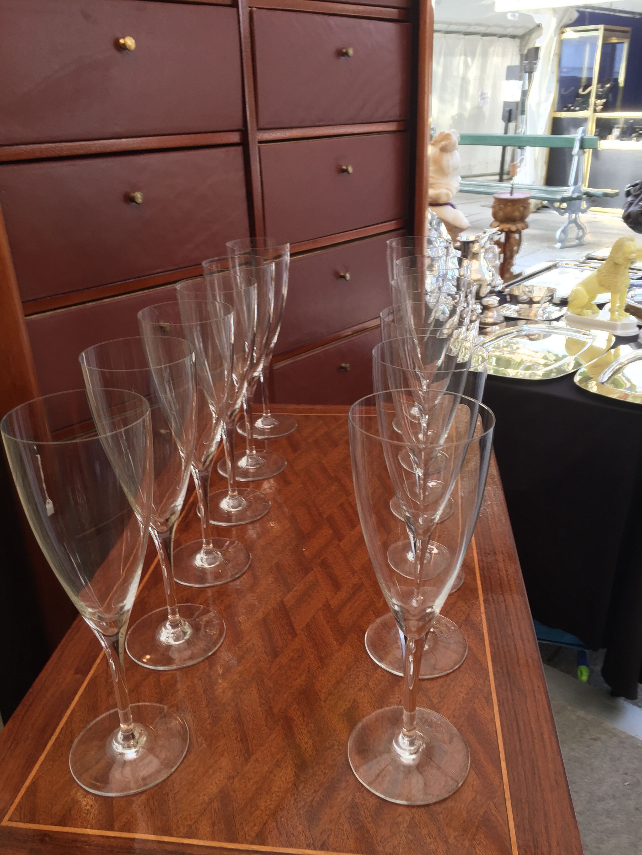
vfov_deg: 61.7
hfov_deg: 48.2
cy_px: 428
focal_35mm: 29
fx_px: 717
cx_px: 321
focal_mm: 4.15
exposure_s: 1/50
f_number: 2.2
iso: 32
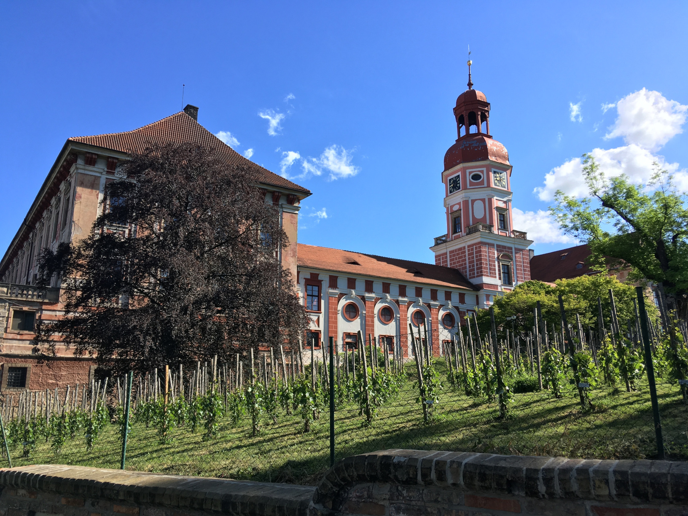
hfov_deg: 61.7
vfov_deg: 48.2
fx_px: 576
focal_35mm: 29
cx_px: 344
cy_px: 258
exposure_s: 1/927
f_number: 2.2
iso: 25
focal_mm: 4.15
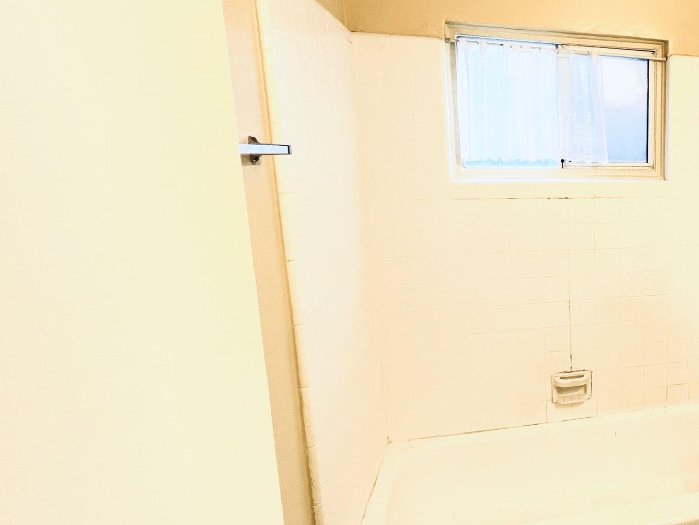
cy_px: 255
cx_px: 683
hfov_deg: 54.2
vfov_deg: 53.1
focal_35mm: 26
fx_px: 525
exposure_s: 1/120
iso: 50
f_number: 1.8
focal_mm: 1.57
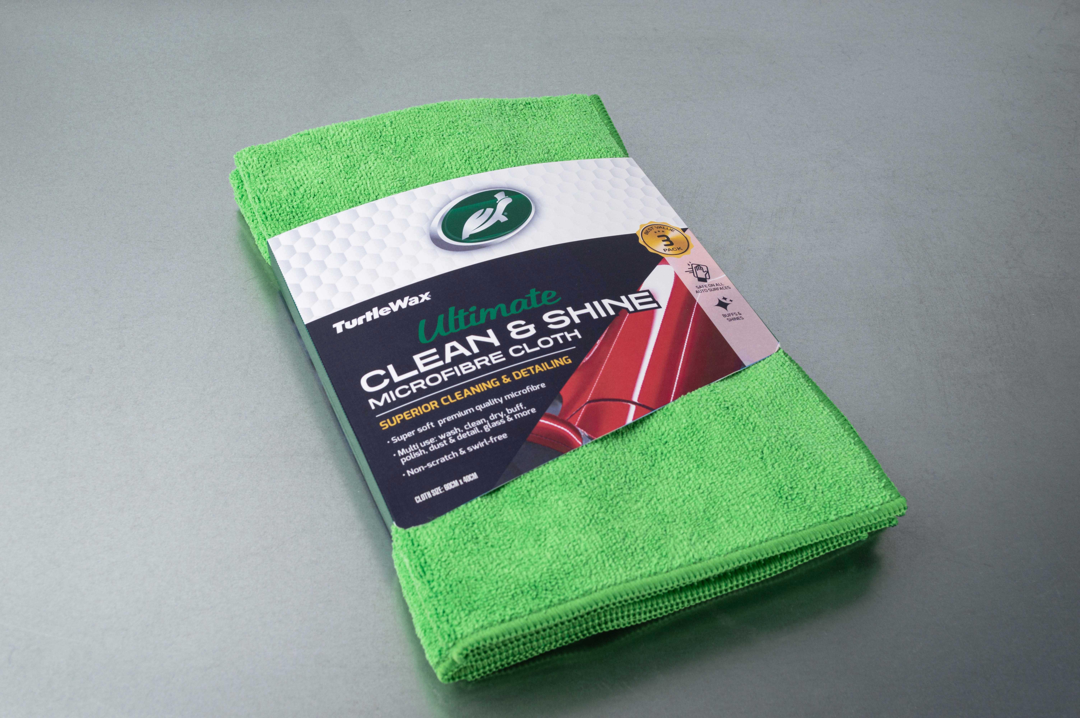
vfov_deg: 30.8
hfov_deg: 45.0
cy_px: 359
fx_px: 1304
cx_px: 540
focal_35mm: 44
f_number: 8
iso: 200
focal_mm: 29
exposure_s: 1/200
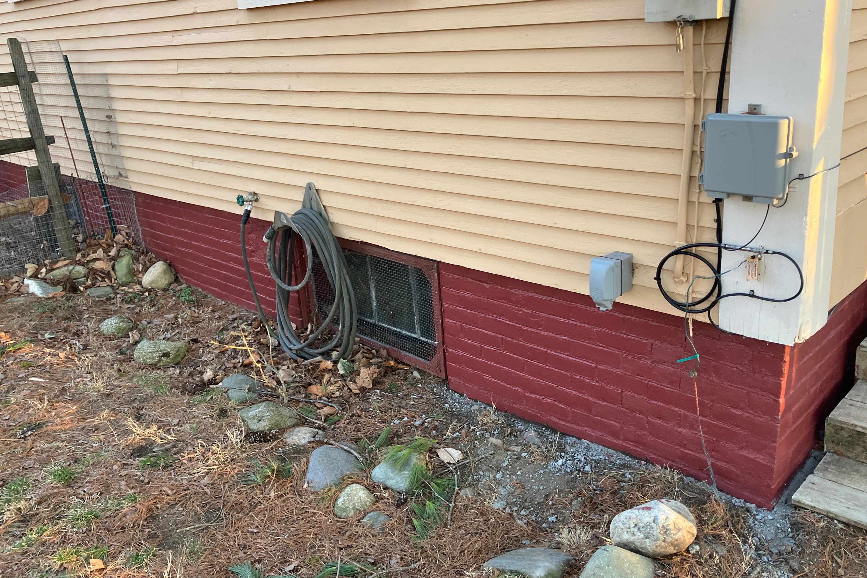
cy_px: 263
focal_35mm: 30
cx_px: 446
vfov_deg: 43.6
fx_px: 722
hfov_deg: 61.9
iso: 80
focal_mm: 3.99
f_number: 1.8
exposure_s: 1/121
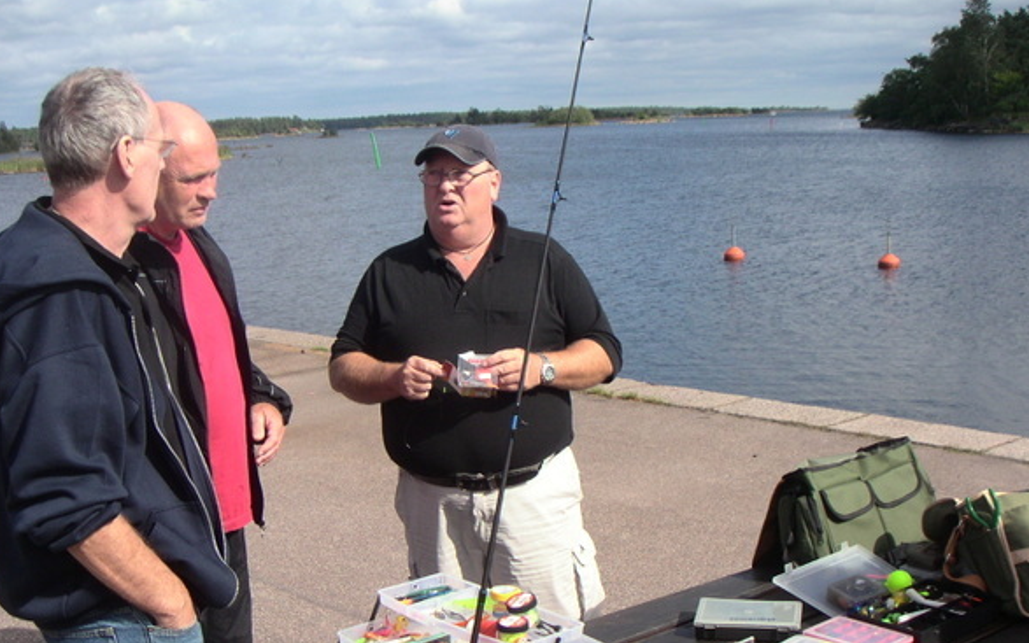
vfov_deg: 26.8
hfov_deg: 41.8
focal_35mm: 48
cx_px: 507
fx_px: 1346
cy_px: 411
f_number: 2.8
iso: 50
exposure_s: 1/750
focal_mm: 6
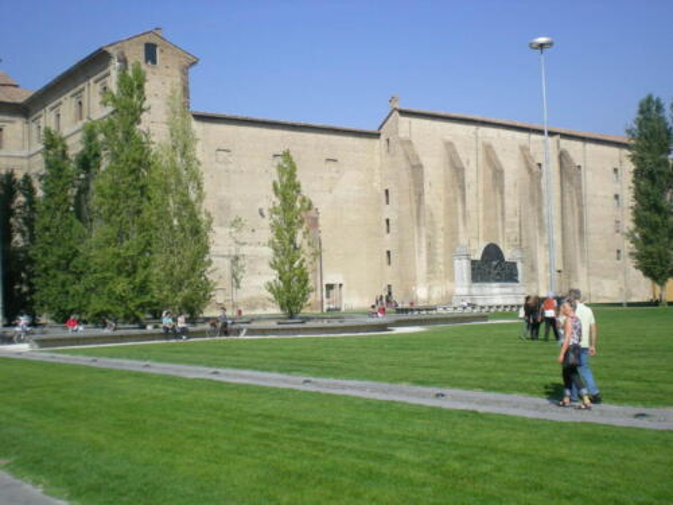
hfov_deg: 42.9
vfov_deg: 32.9
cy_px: 252
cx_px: 336
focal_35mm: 44
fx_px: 855
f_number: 4.9
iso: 50
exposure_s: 1/386
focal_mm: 7.4
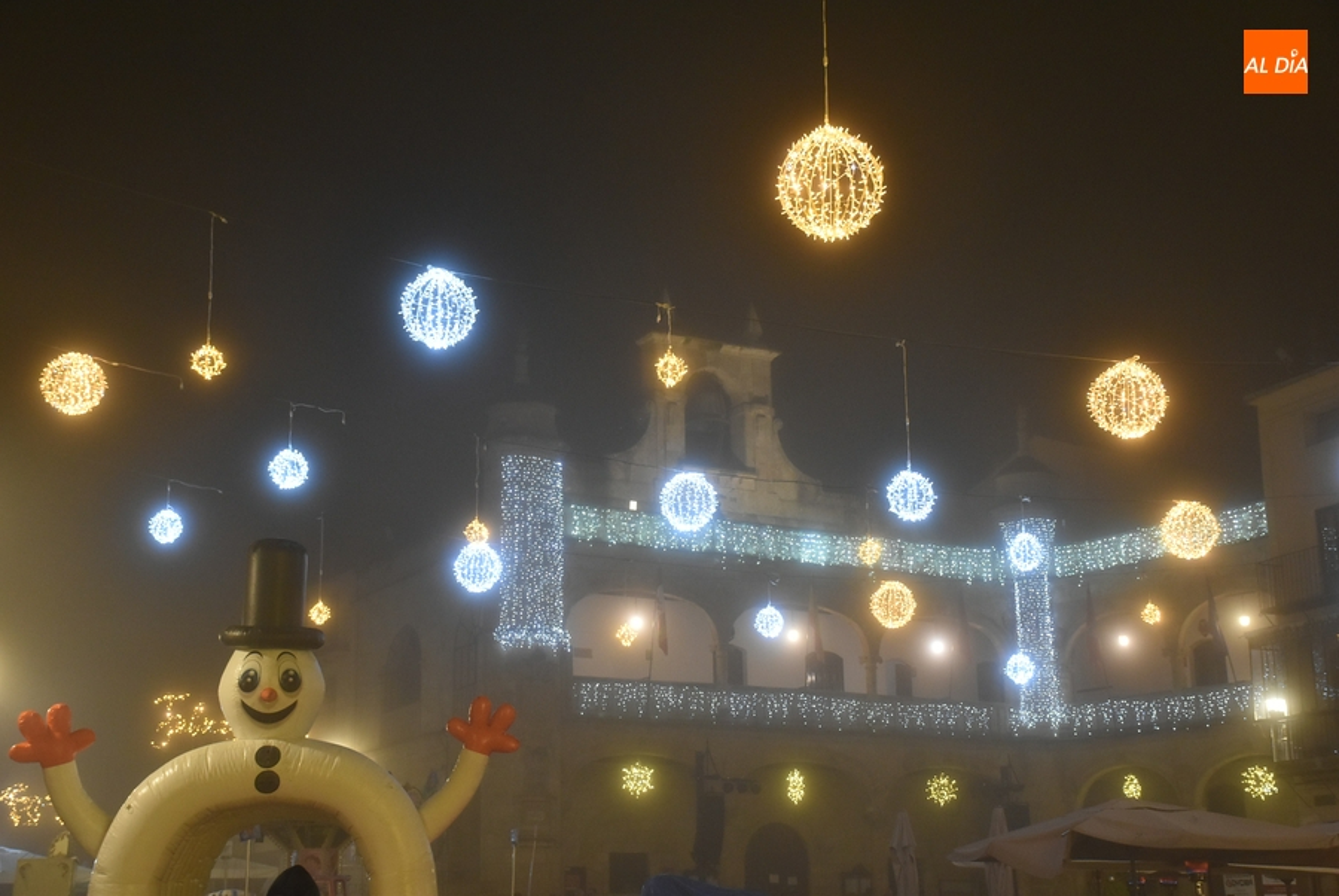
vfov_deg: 26.5
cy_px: 448
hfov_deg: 38.8
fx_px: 1899
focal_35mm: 51
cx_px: 670
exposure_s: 1/60
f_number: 4.2
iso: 1600
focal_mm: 34
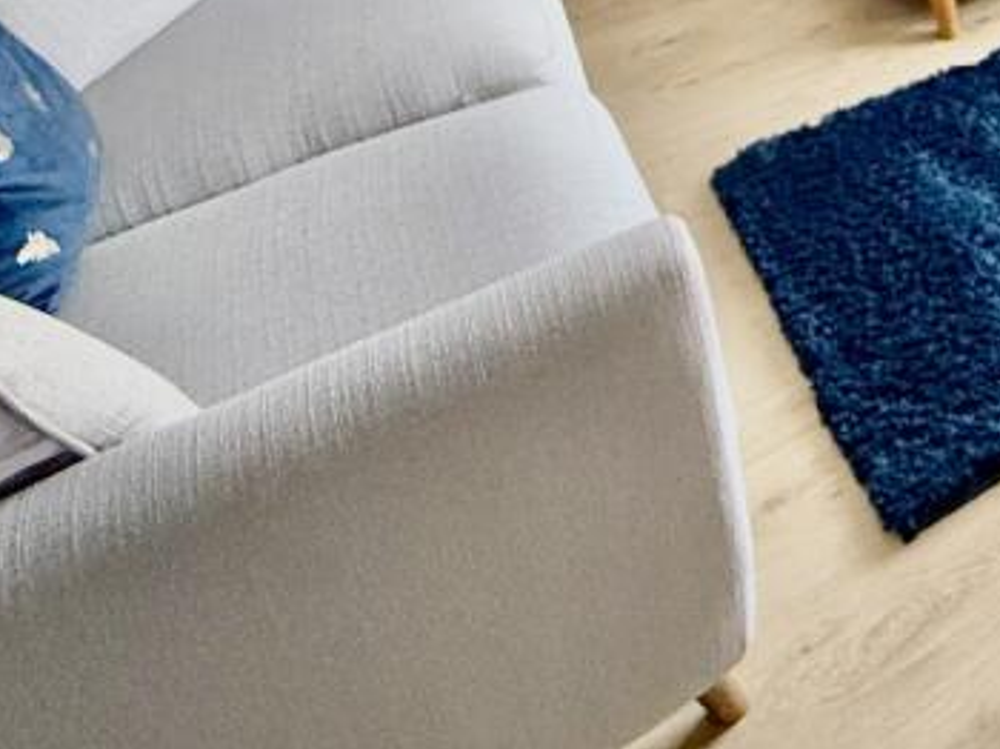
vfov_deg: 26.5
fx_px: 1184
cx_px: 1249
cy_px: -346
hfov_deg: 34.7
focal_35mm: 41
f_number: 2.2
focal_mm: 2.22
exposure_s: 1/74
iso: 320
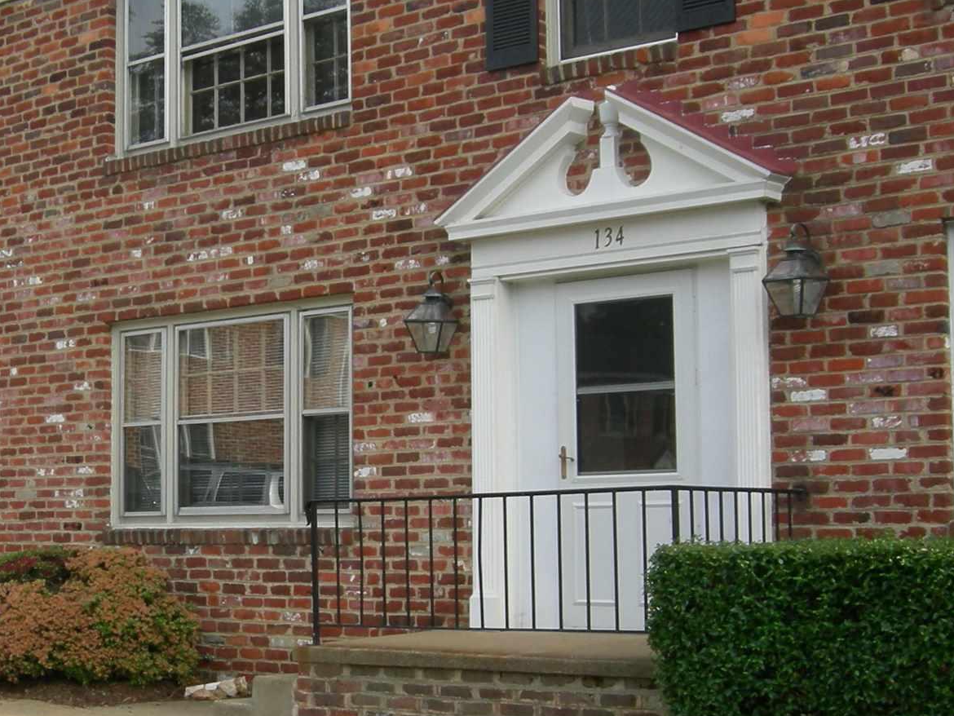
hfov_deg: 30.3
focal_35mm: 63
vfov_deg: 23.3
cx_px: 258
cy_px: 384
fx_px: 1737
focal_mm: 7.5
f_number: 5.4
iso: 64
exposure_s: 1/150
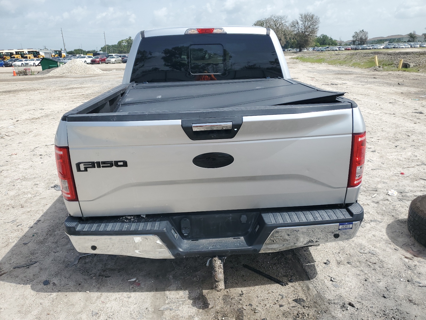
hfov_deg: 67.3
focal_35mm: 26
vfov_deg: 53.1
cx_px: 213
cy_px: 160
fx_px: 320
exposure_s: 1/3333
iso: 50
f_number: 1.5
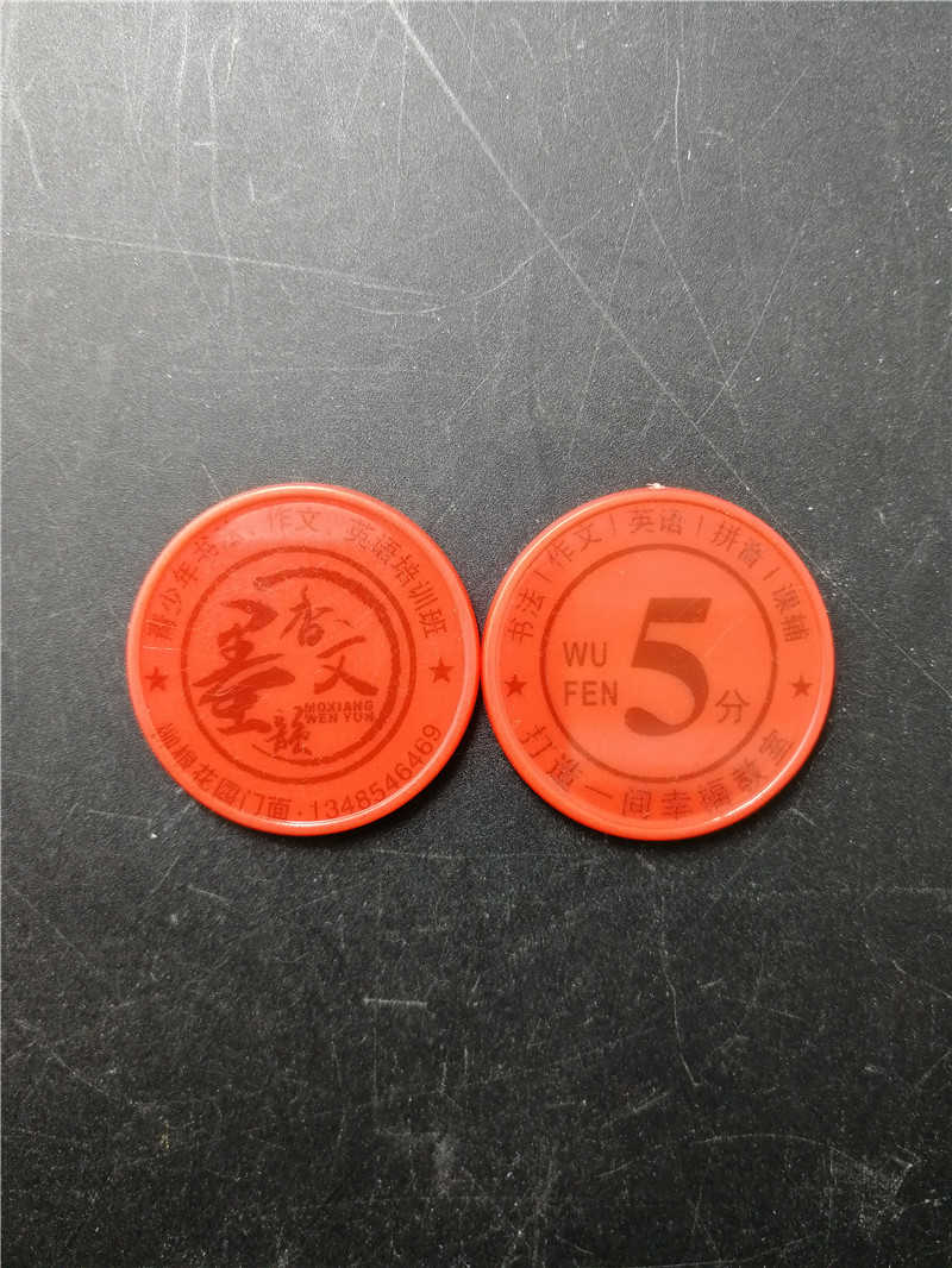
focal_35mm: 27
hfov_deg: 51.4
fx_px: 990
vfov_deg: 65.3
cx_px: 476
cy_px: 634
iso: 125
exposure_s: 1/50
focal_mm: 3.95
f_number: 2.2
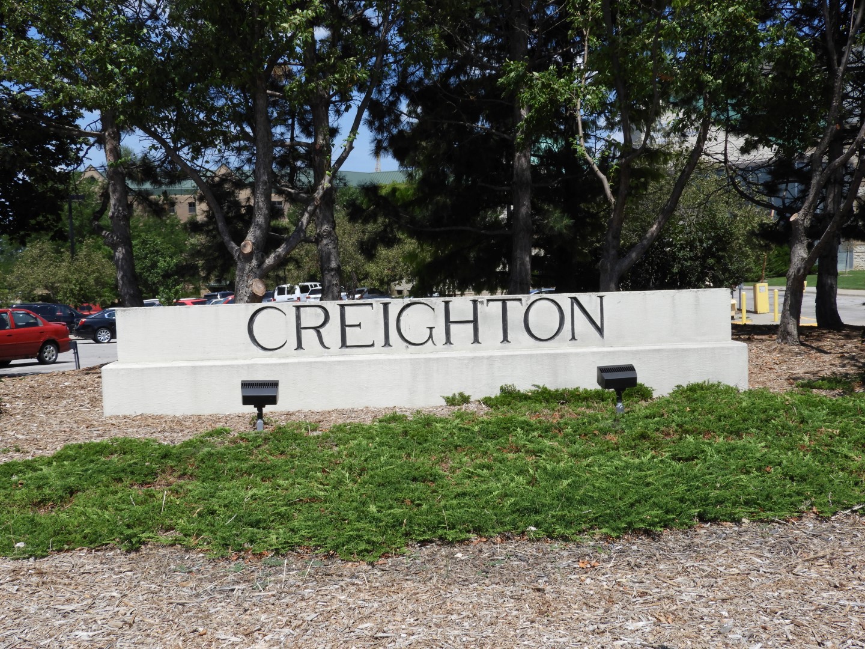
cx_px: 432
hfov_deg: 46.8
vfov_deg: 36.0
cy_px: 324
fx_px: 1000
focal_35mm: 40
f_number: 3.8
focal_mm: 7.2
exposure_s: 1/1250
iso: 100
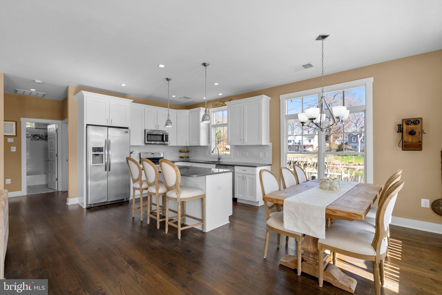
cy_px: 148
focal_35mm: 16
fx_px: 197
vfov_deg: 73.8
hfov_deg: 96.7
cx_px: 221
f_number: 8
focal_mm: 16
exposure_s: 1/6
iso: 100
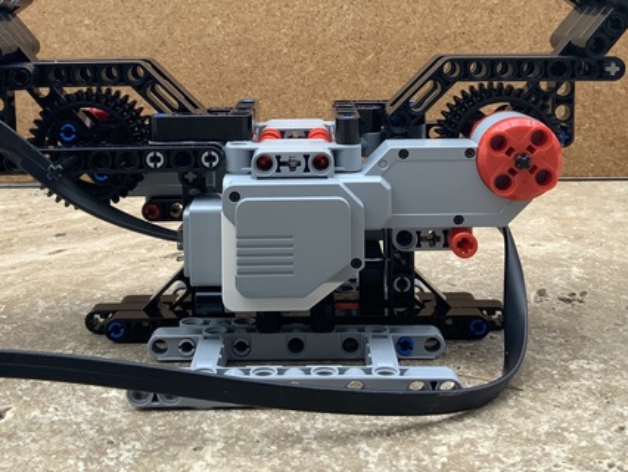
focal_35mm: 52
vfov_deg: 27.5
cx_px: 296
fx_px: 944
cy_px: 95
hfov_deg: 36.8
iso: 16
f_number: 1.8
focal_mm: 3
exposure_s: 1/239
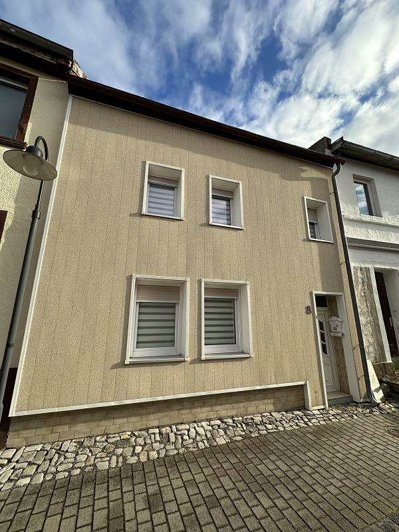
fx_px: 215
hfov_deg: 85.7
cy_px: 266
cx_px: 200
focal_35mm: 14
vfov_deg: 102.1
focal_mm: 2.22
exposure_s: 1/1261
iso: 50
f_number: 2.2
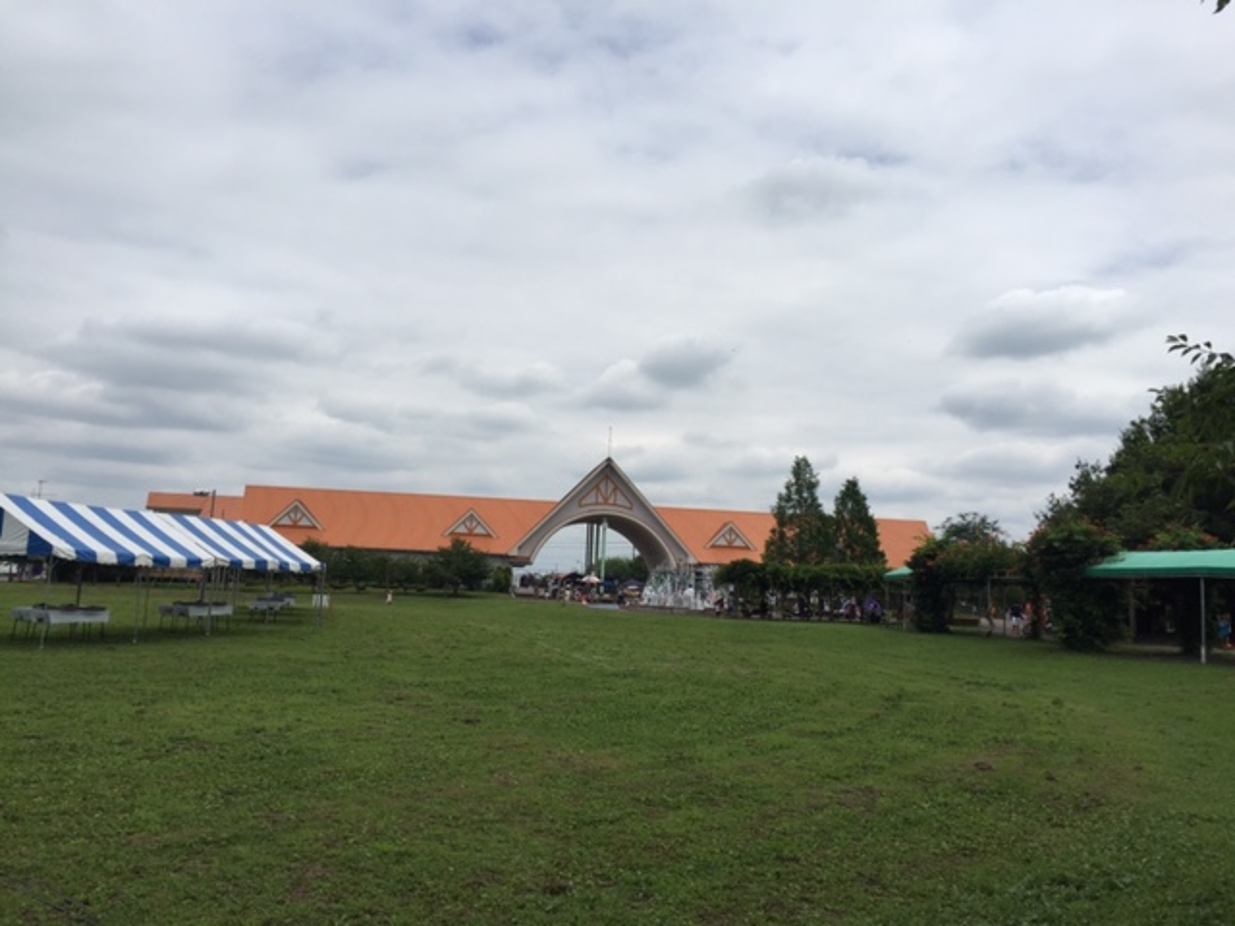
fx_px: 1035
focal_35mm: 29
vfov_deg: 48.2
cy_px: 463
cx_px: 618
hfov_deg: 61.7
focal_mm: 4.15
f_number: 2.2
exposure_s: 1/4405
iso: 32
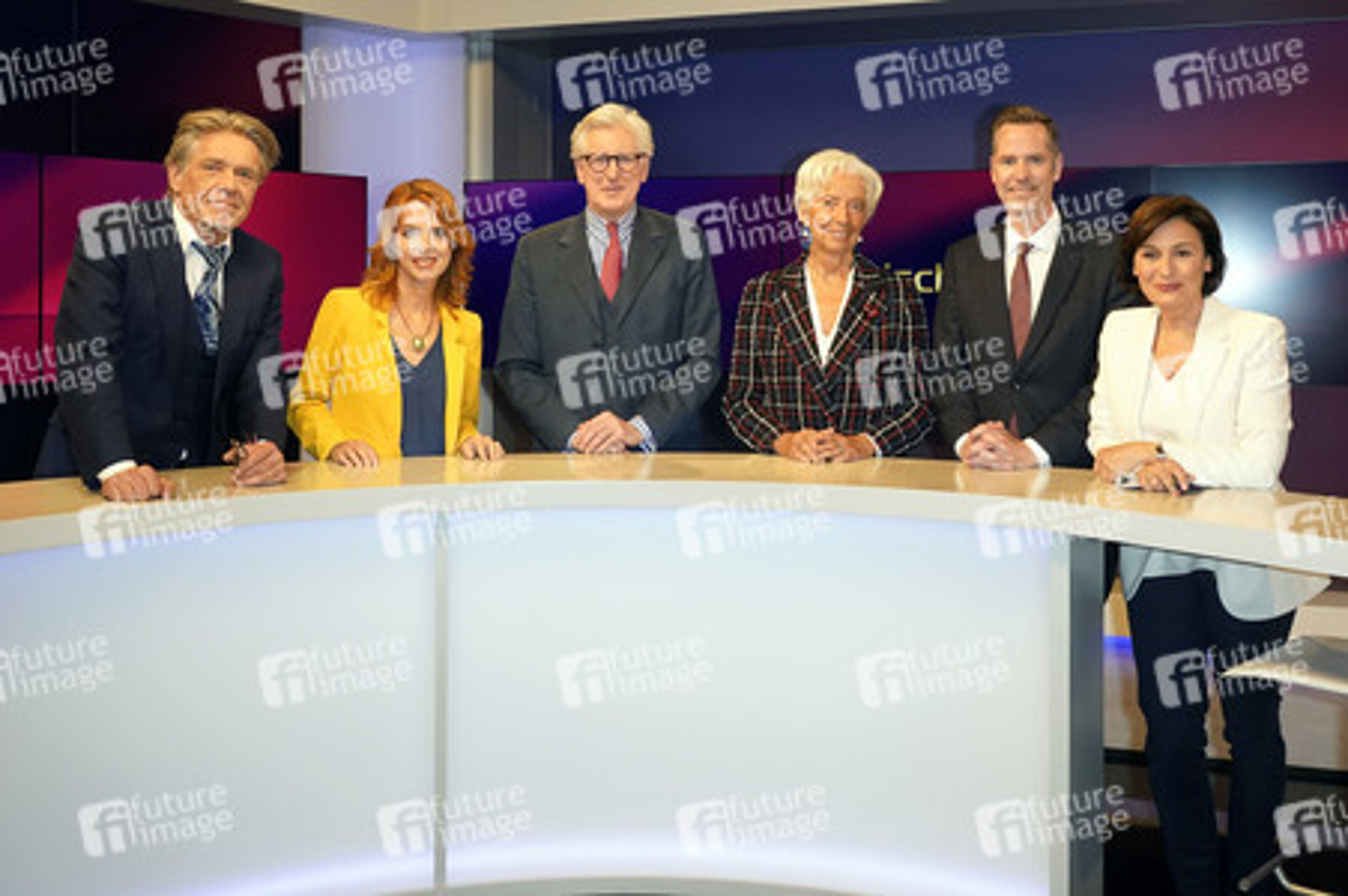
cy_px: 448
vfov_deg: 46.3
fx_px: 1048
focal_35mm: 28
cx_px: 674
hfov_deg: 65.5
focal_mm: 28
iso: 2000
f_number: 5.6
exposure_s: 1/160
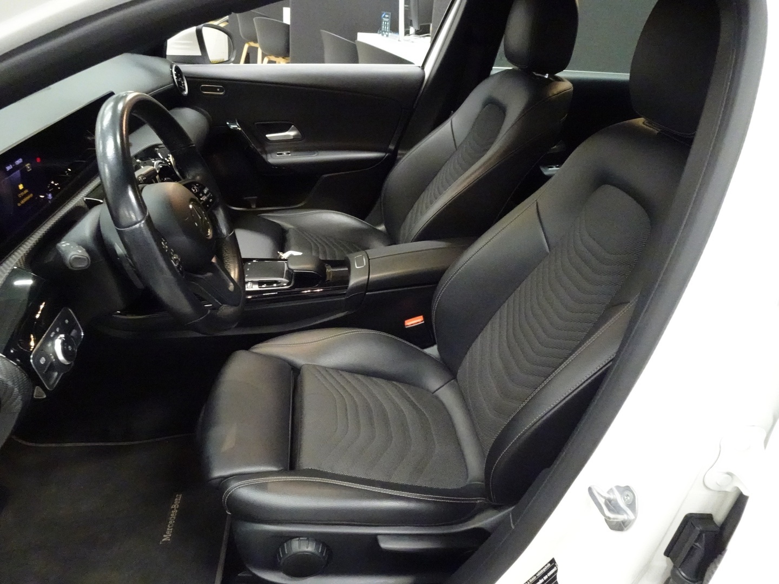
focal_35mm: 24
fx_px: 540
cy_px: 292
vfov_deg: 56.8
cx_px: 390
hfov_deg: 71.6
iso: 2000
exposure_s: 1/30
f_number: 3.5
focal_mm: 4.25
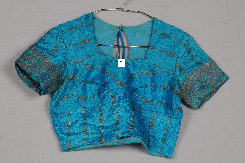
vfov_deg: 11.4
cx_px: 122
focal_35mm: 120
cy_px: 82
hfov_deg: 17.1
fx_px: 816
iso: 400
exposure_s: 1/8
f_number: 16
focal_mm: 80
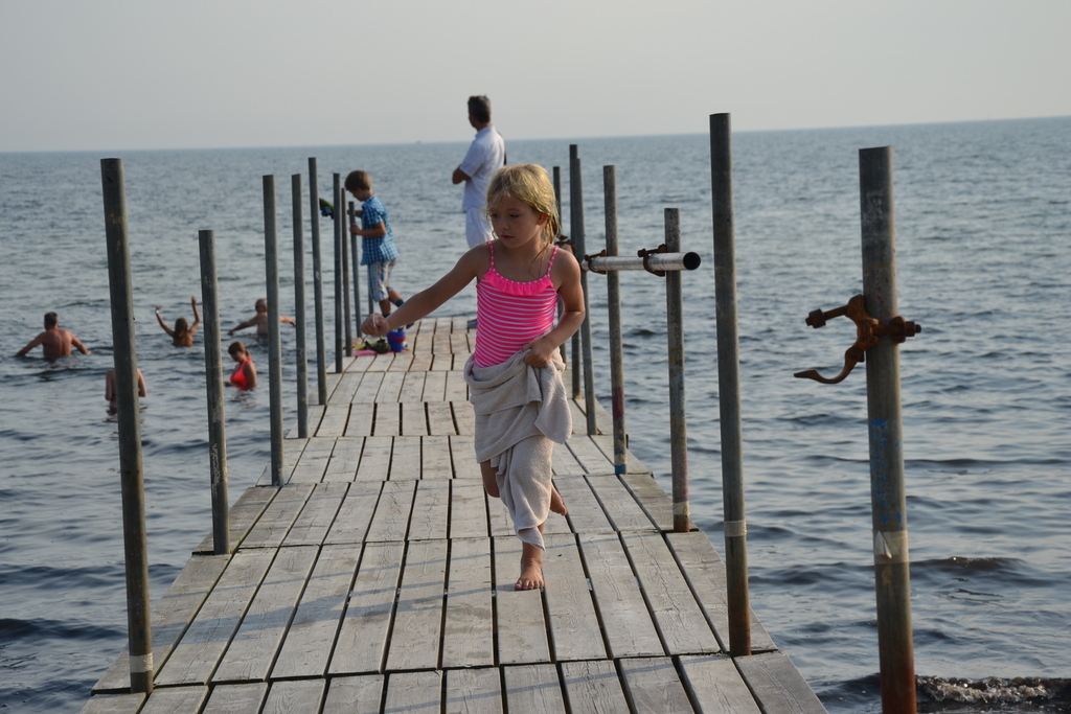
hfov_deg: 20.6
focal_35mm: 99
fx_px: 2945
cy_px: 357
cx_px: 536
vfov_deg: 13.8
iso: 100
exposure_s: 1/320
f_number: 9
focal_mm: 66
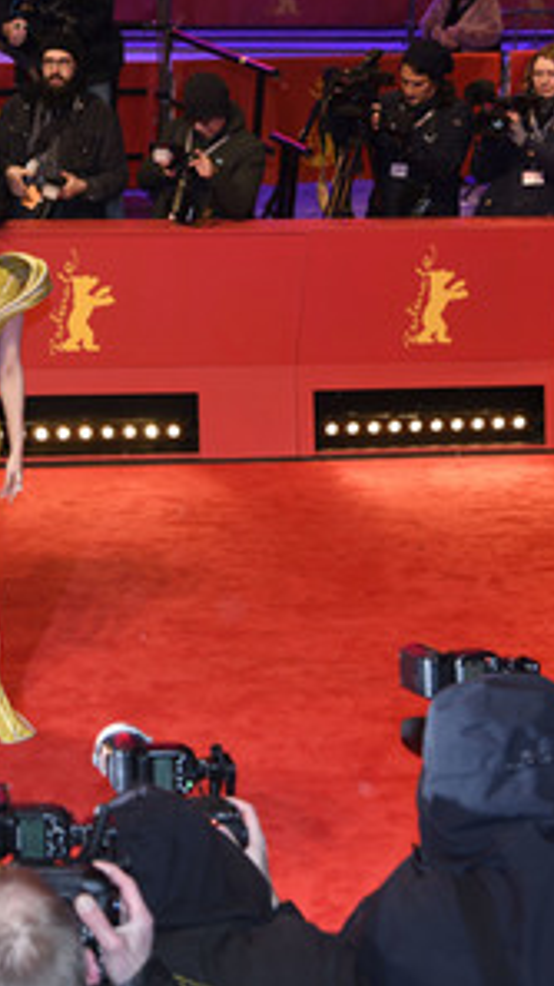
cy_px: 491
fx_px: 1907
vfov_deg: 29.0
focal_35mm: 73
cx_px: -61
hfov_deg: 16.0
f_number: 5
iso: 1250
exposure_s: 1/200
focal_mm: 46
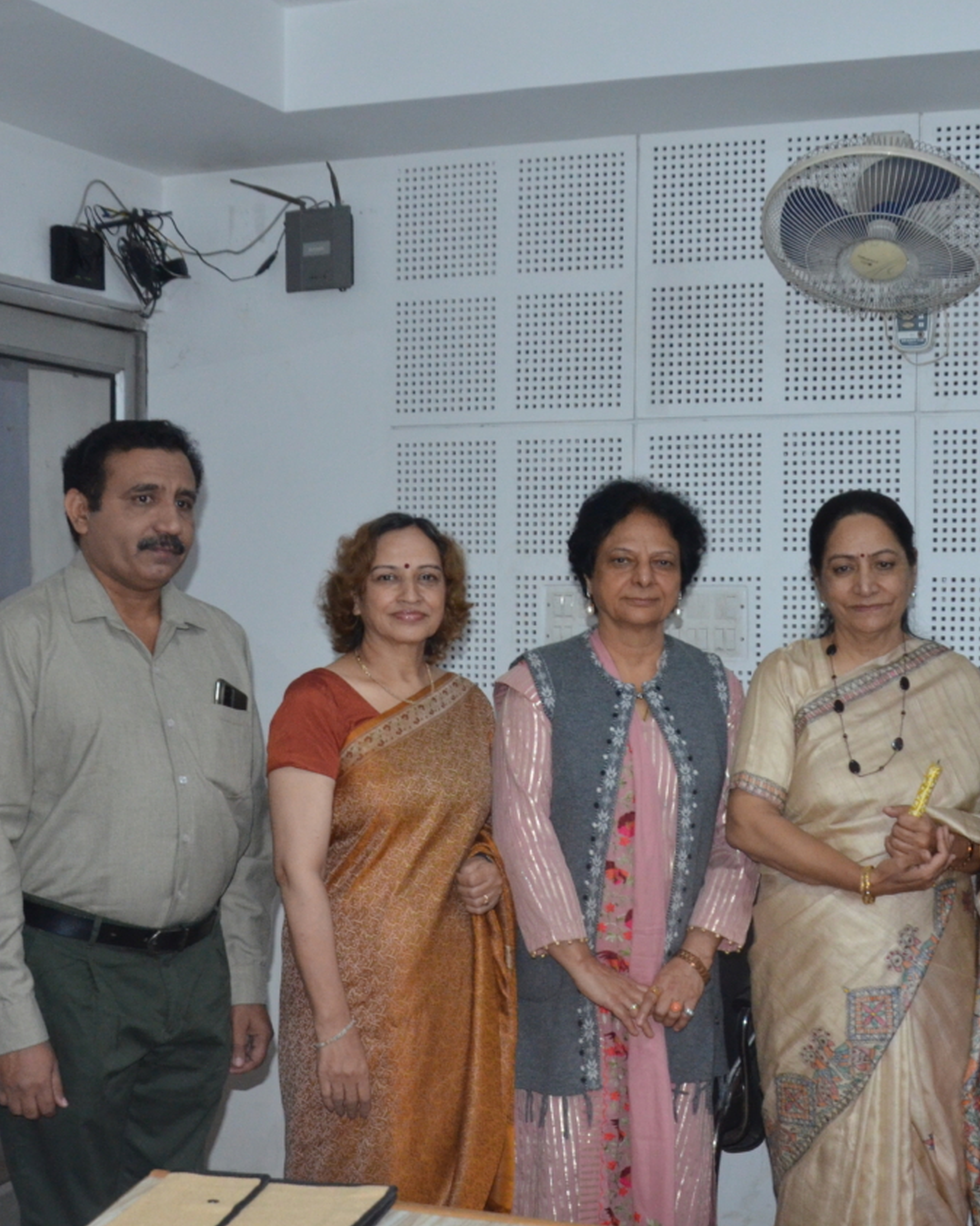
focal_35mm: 54
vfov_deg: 34.8
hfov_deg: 27.9
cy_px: 682
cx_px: 702
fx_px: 1952
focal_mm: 21
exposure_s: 1/60
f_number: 5.6
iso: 1600
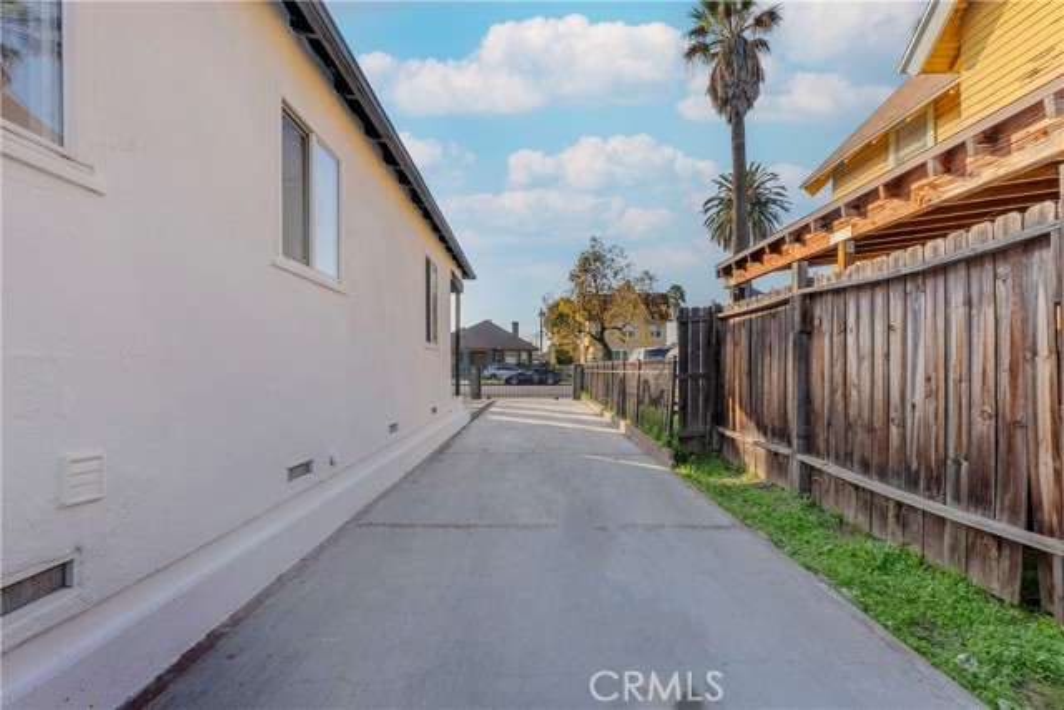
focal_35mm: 16
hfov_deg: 96.7
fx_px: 473
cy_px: 355
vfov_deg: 73.8
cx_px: 532
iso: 100
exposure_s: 1/500
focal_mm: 16
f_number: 7.1
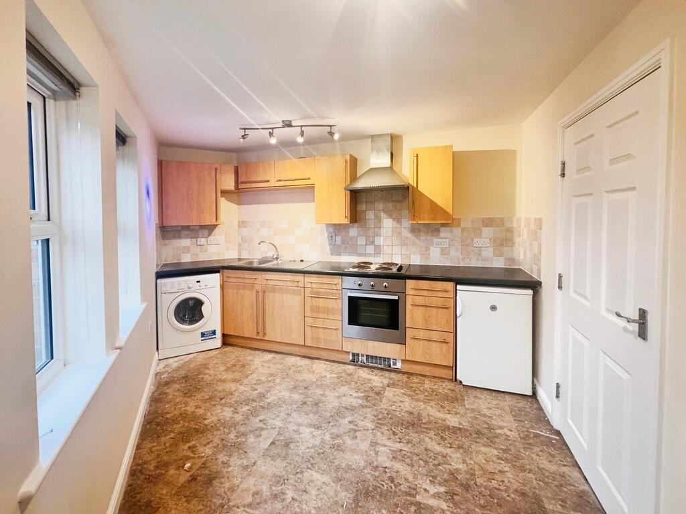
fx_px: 277
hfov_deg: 102.1
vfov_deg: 85.7
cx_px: 343
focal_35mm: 14
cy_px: 257
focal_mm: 2.22
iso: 320
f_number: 2.2
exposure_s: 1/100
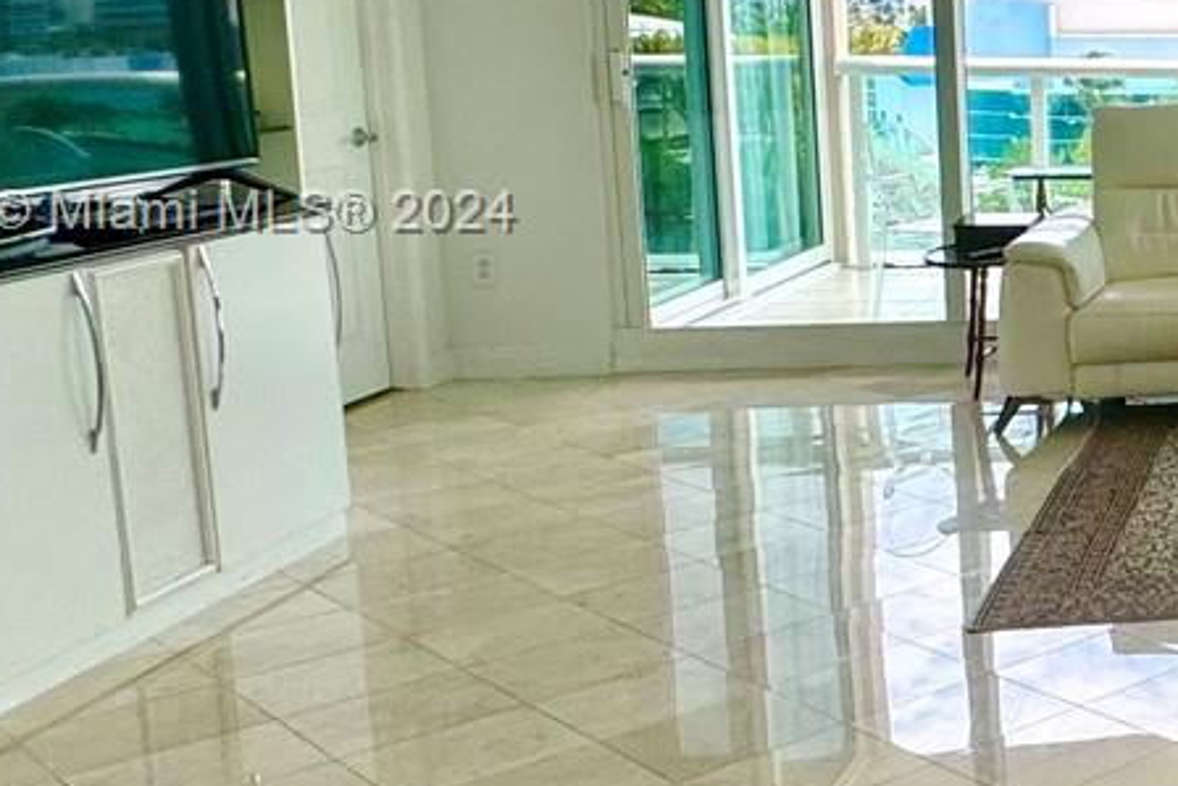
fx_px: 1702
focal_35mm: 52
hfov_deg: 26.8
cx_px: 1778
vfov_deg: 25.8
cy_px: 216
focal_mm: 2.22
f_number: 2.2
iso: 40
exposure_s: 1/541
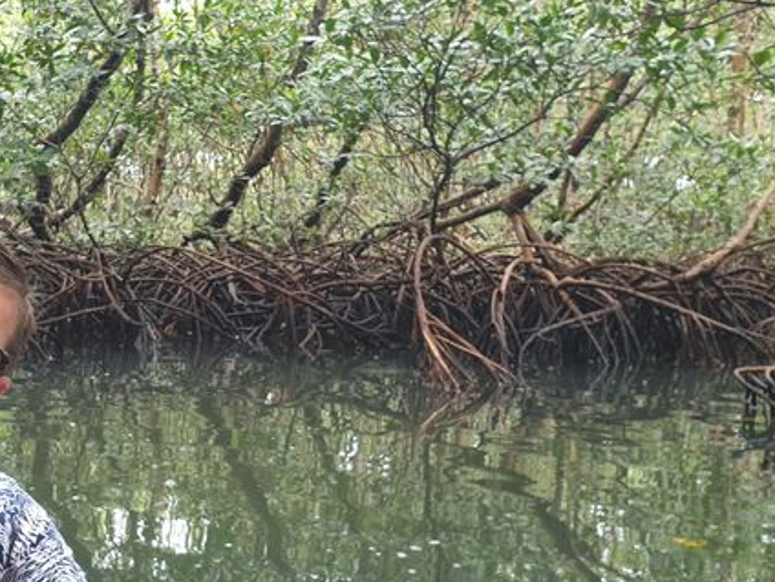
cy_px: 329
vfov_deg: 29.6
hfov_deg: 38.3
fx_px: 1097
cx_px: 236
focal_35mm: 49
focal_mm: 4.3
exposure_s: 1/50
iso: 125
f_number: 2.4
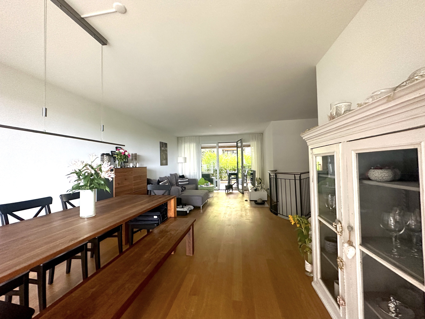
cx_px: 212
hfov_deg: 102.1
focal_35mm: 14
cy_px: 160
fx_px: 172
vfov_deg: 85.7
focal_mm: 2.22
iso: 640
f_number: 2.2
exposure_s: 1/60
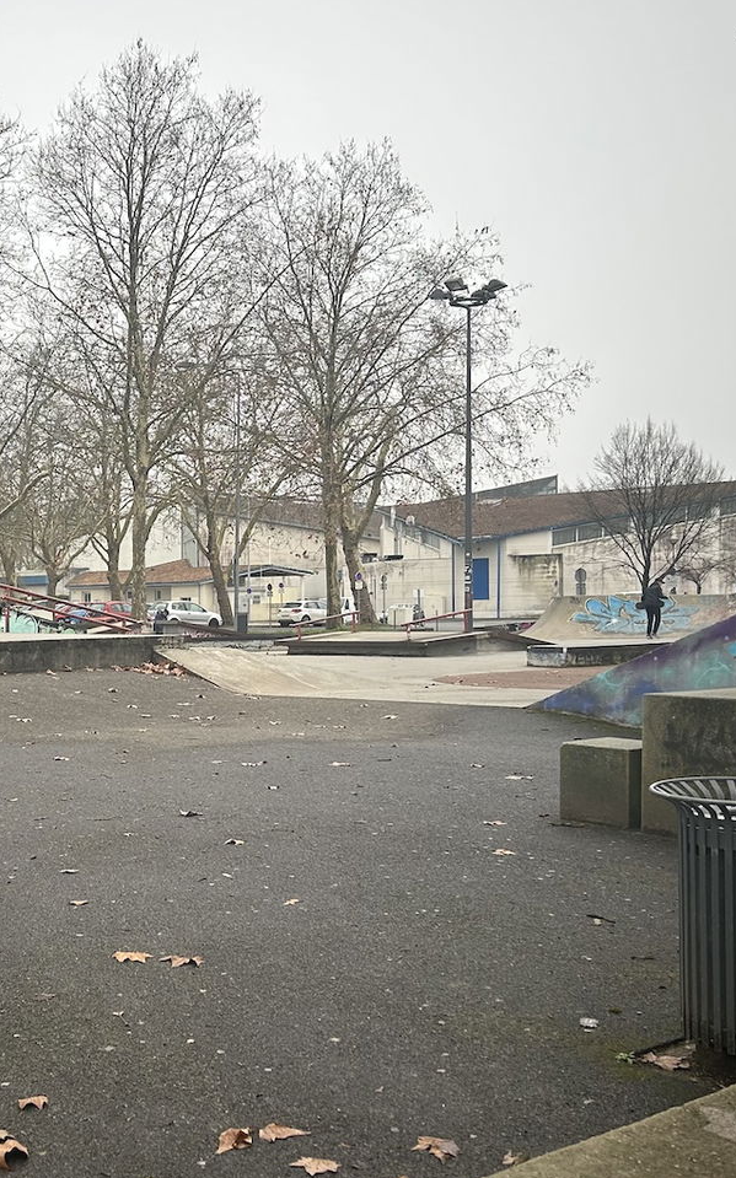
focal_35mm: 46
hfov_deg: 27.1
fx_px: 1477
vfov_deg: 43.5
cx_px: 95
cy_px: 634
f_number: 1.5
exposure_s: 1/497
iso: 50
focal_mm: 5.7
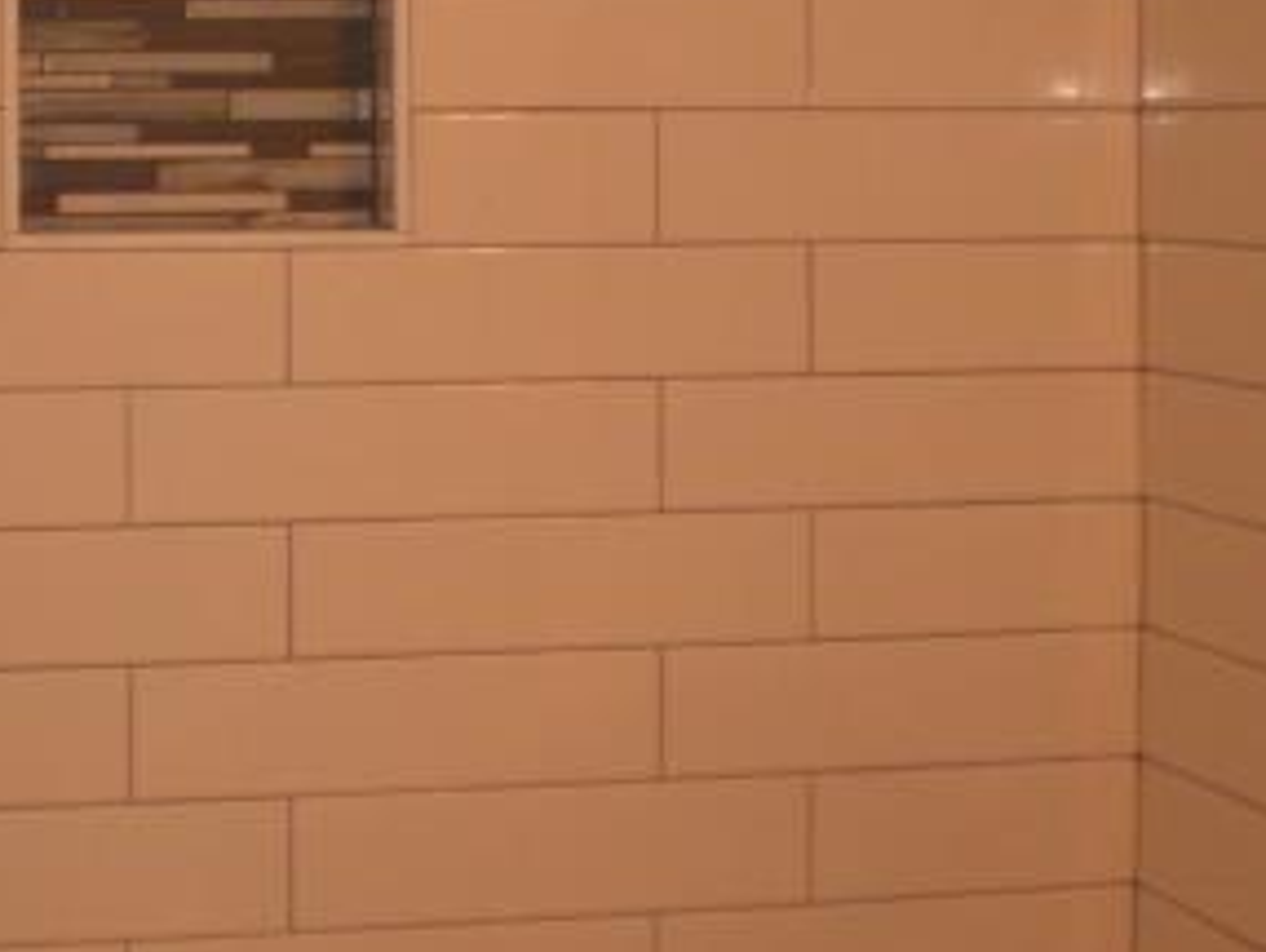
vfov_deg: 17.1
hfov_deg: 22.9
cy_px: 89
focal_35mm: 85
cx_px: 398
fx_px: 3111
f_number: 3.1
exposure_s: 1/100
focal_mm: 6.3
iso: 200
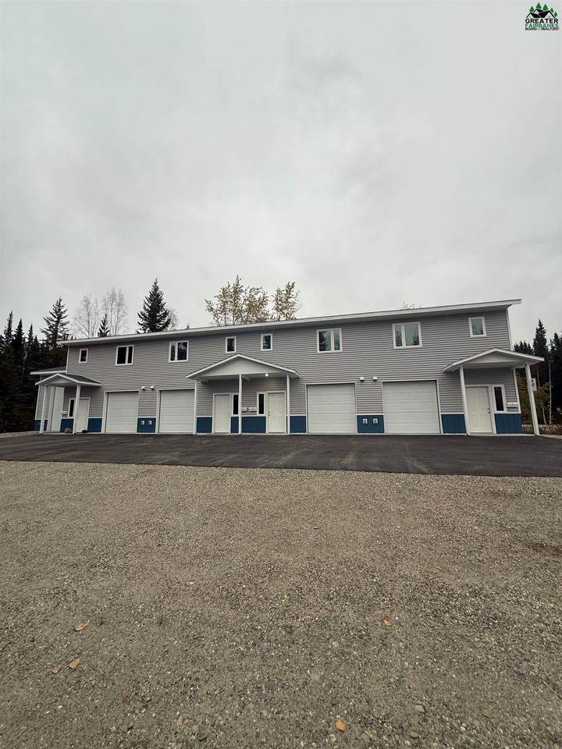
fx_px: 303
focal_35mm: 14
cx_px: 281
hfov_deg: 85.7
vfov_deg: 102.1
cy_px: 374
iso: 50
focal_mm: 2.22
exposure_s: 1/184
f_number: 2.2
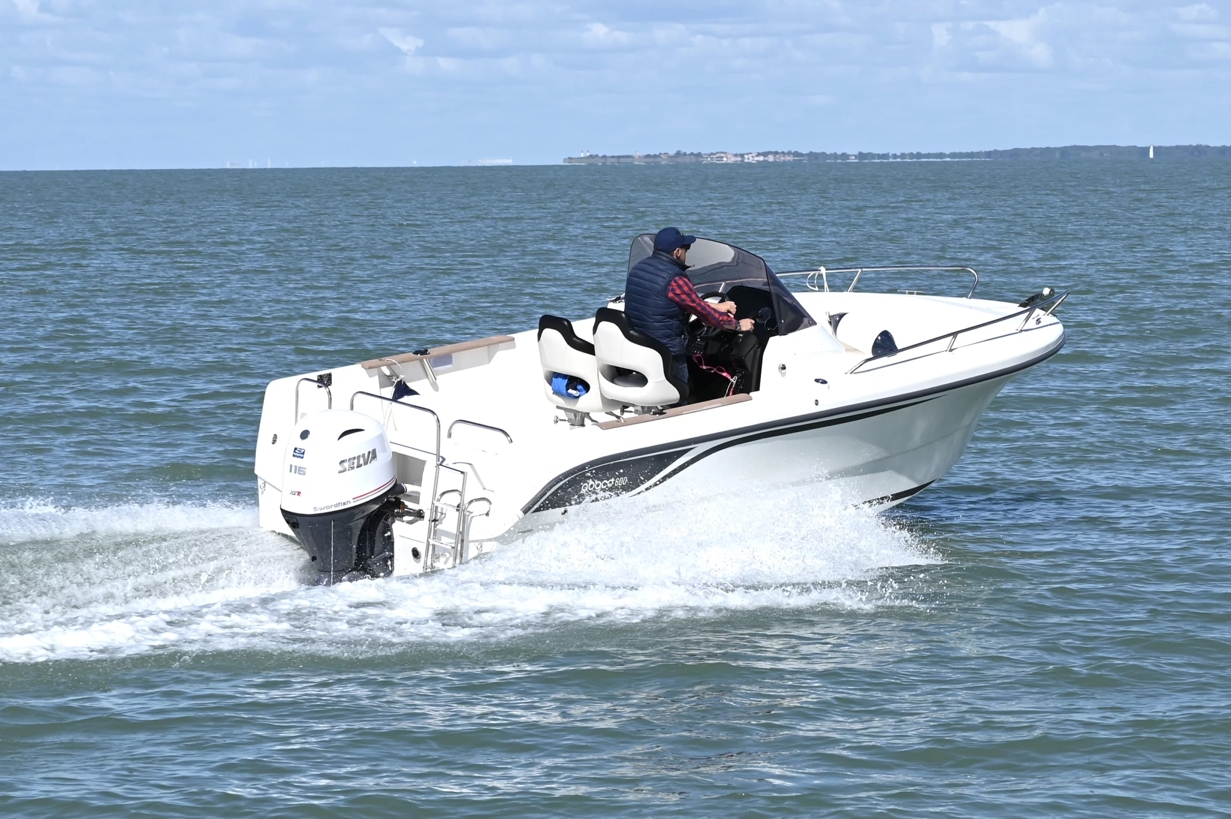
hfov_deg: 28.9
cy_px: 410
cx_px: 616
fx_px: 2392
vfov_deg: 19.4
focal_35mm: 70
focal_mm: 70
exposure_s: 1/640
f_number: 7.1
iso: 100
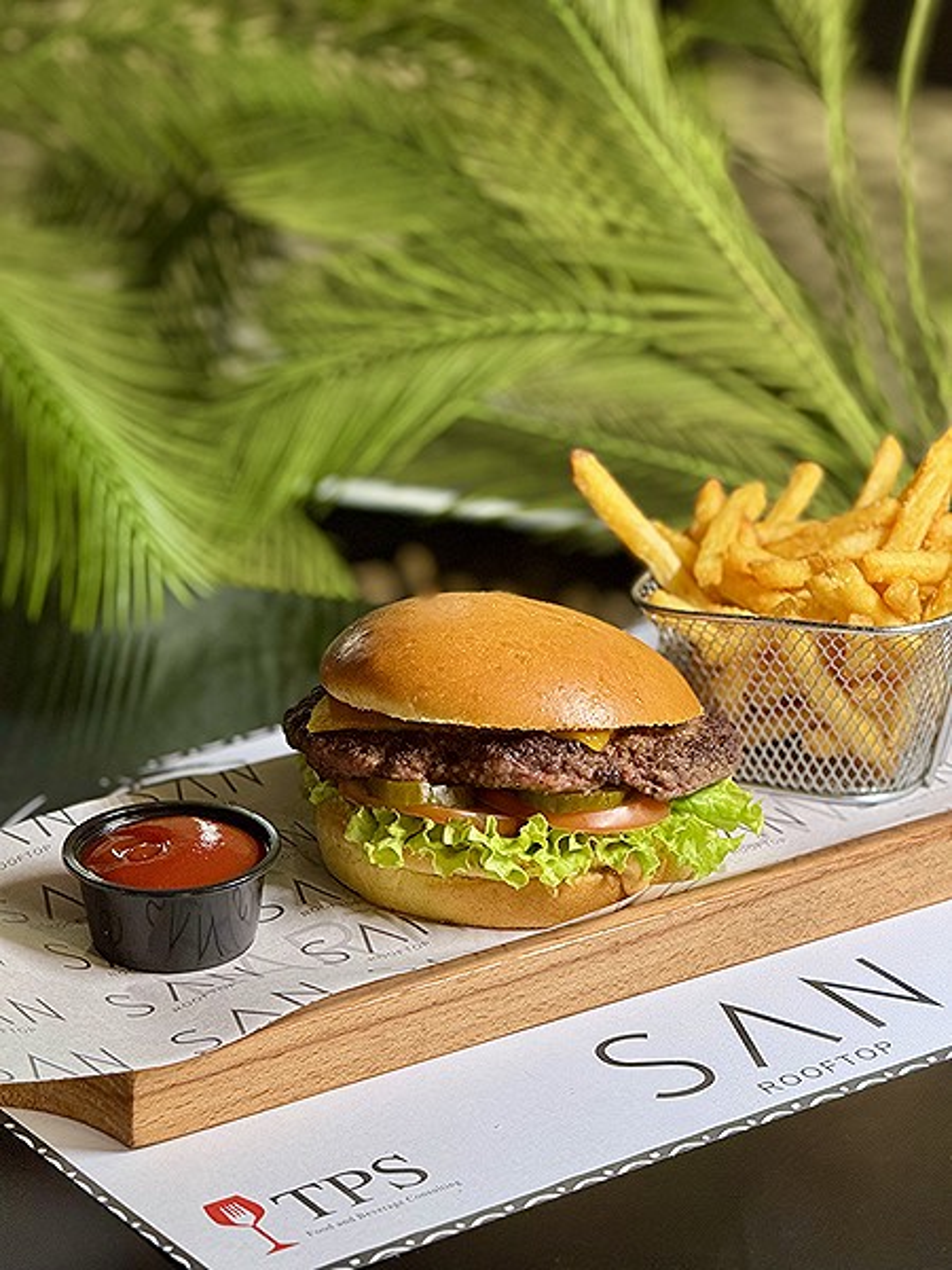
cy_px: 635
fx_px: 4400
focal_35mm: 120
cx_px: 476
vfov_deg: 16.4
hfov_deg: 12.3
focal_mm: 15.66
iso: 160
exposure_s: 1/50
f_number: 2.8
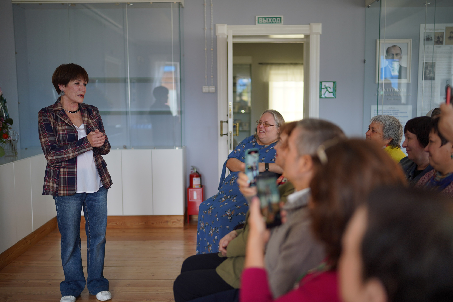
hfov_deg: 54.4
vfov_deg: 37.9
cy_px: 151
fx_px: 440
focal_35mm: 35
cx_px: 226
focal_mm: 35
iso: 100
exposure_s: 1/80
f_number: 1.2
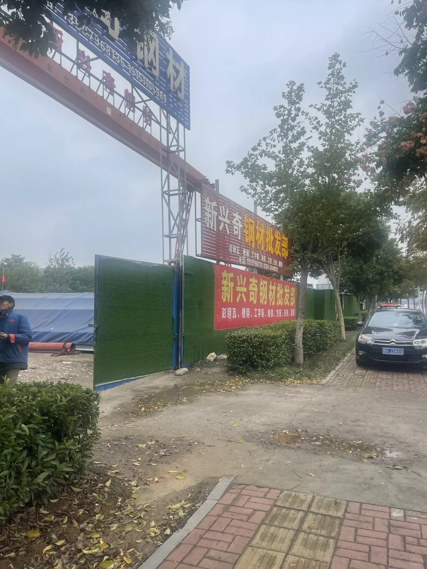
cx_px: 214
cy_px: 284
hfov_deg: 54.9
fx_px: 411
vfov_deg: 69.4
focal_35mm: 25
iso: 32
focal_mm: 5.1
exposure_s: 1/1642
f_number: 1.6
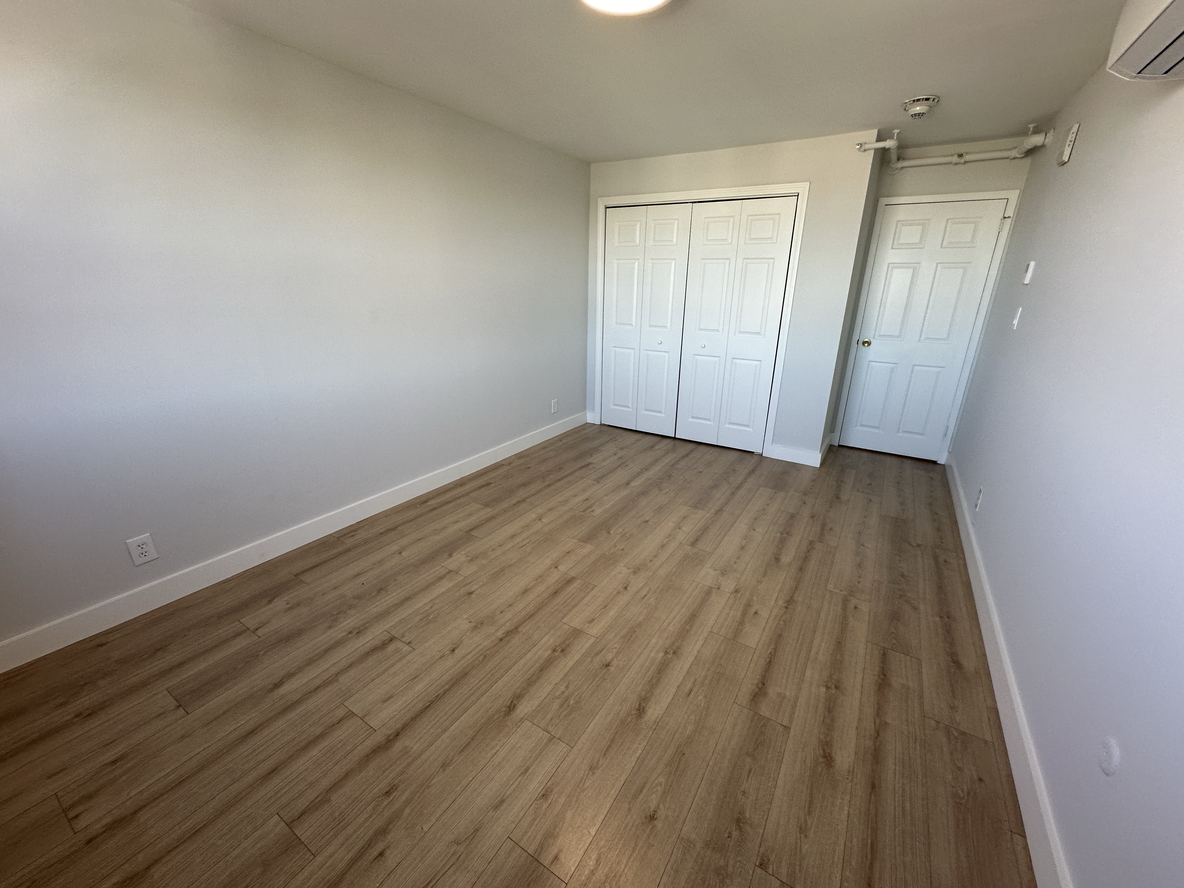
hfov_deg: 102.1
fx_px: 479
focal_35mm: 14
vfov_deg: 85.7
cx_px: 592
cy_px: 444
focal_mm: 2.22
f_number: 2.2
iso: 100
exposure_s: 1/120
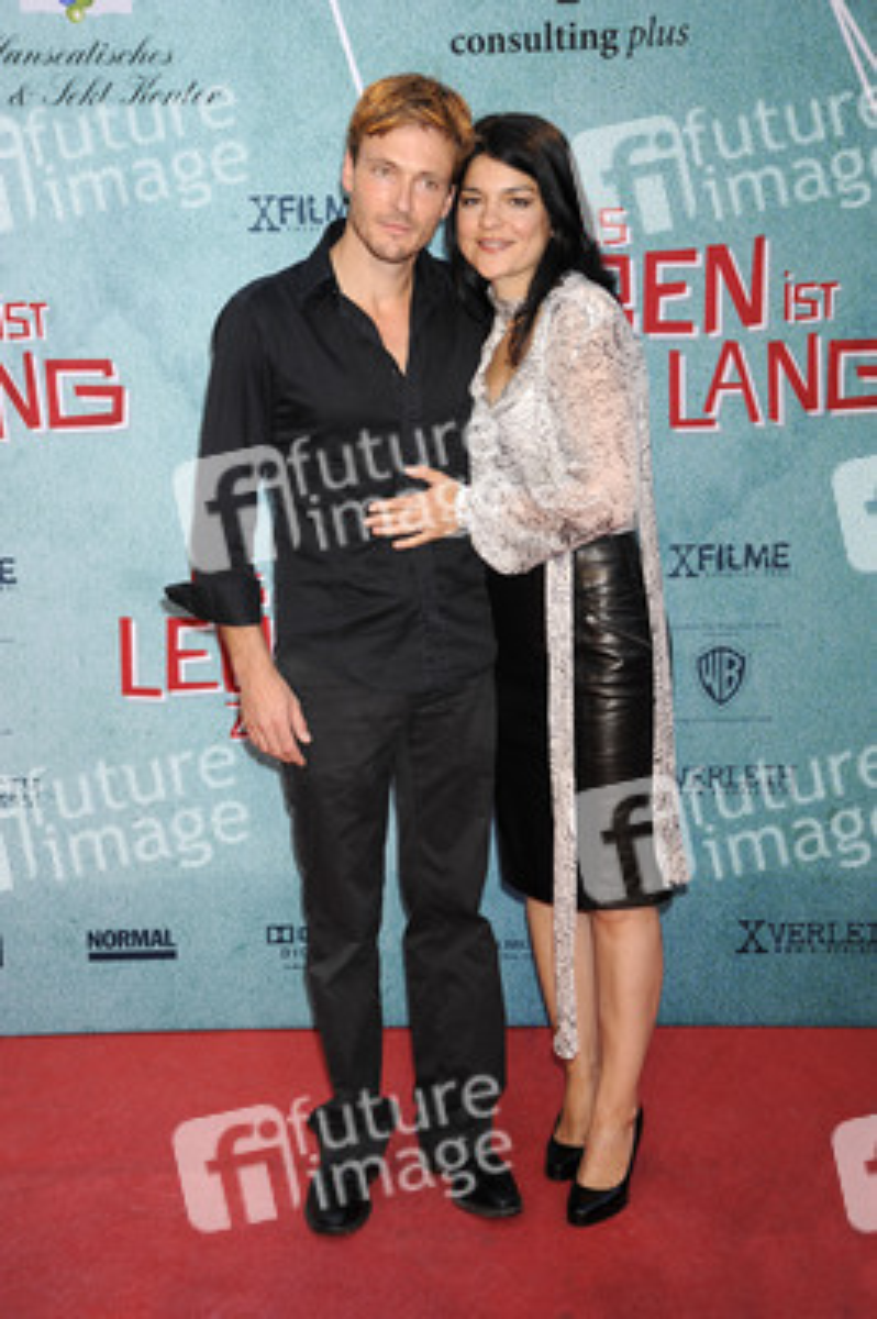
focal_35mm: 58
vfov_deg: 34.5
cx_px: 438
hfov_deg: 23.3
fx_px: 2123
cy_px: 660
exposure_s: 1/200
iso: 500
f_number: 6.3
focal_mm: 58
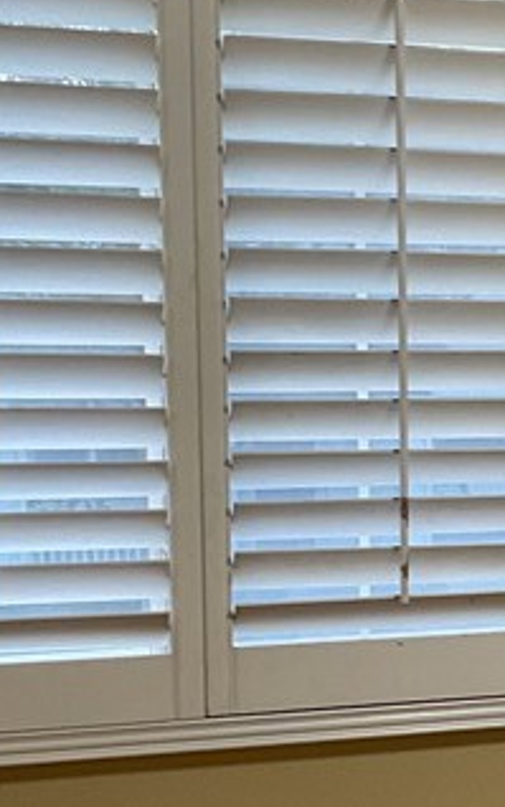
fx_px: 2178
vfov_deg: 20.9
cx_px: 832
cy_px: 533
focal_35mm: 99
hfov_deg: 12.4
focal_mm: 3
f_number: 1.8
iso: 80
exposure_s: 1/60
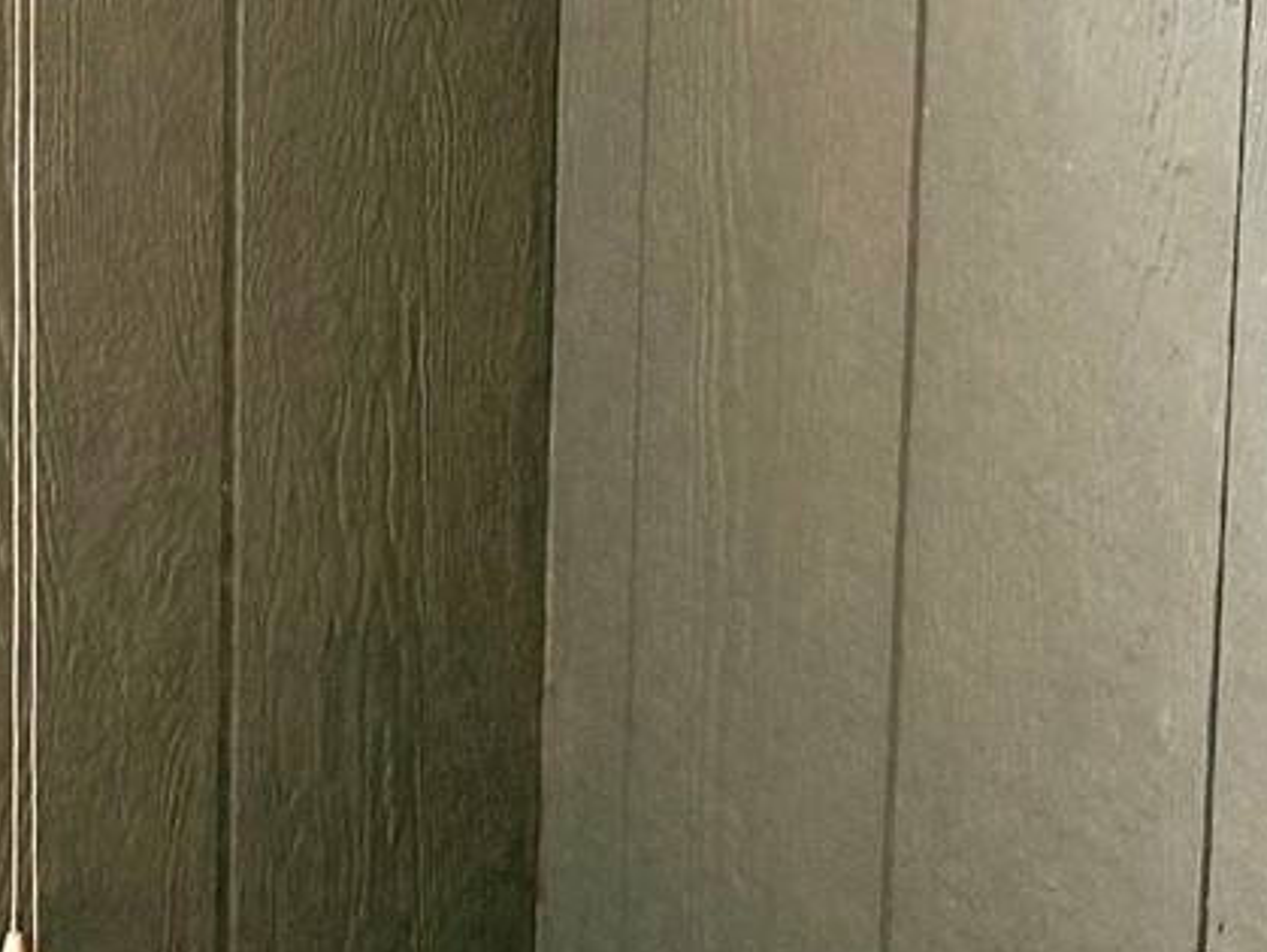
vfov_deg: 11.9
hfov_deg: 15.3
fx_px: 4359
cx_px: -602
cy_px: -487
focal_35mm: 119
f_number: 1.6
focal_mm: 5.96
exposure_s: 1/277
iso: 64
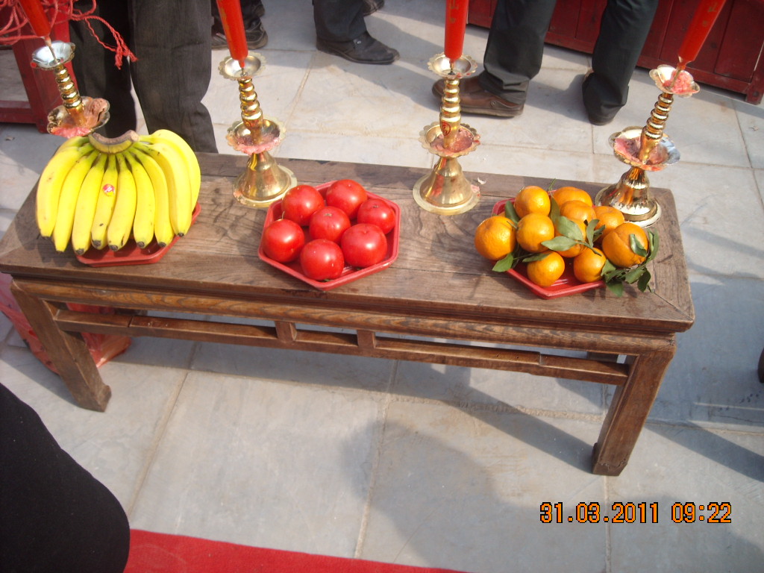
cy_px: 286
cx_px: 382
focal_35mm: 35
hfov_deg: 52.6
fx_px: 772
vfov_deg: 40.7
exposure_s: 1/129
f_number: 5.6
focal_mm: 5.7
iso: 64
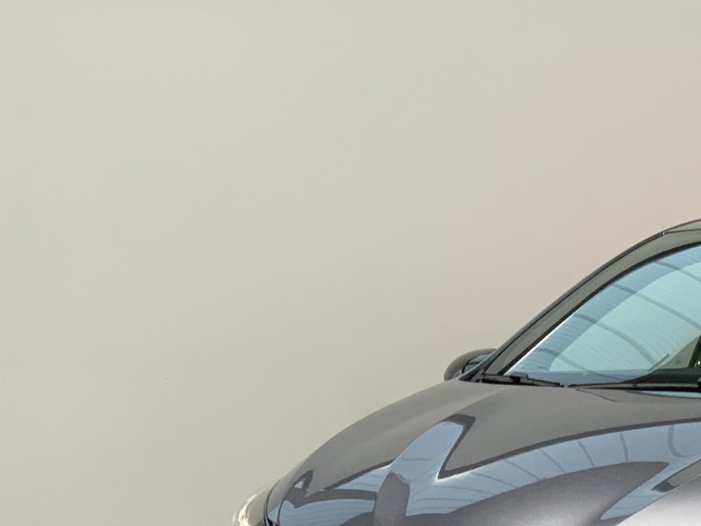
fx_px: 2491
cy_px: 526
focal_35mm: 123
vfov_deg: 11.9
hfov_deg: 15.6
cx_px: 786
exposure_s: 1/50
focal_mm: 6
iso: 200
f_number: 2.4
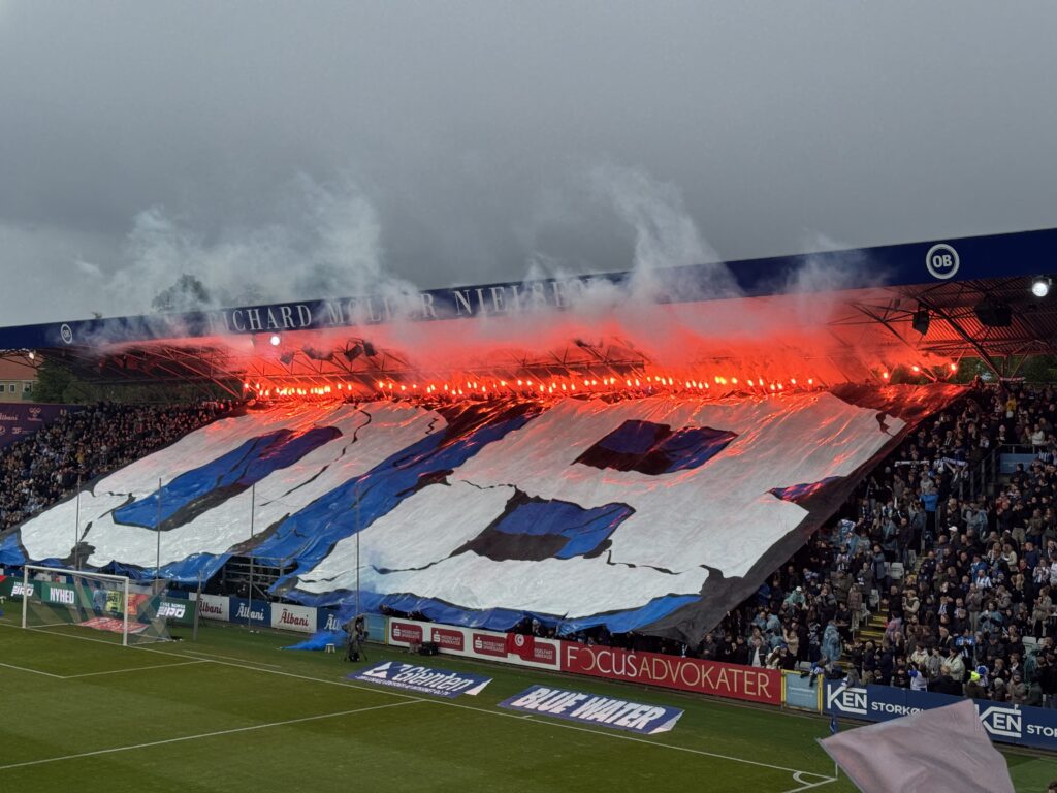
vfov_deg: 30.3
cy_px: 396
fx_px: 1466
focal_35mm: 48
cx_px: 528
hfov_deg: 39.7
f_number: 1.78
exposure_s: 1/1724
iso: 64
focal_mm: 6.76
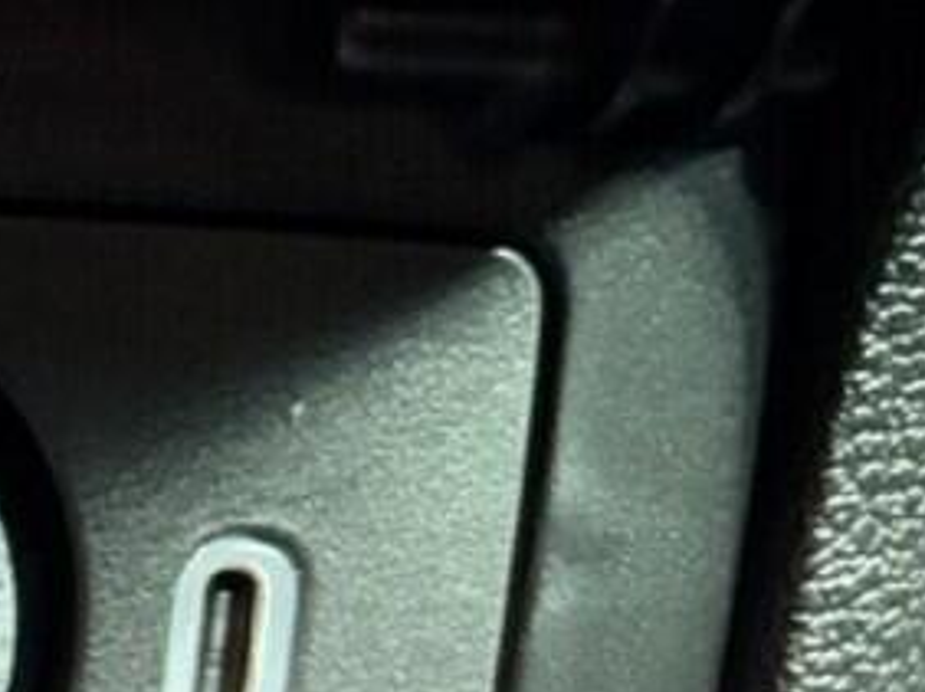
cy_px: 823
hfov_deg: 12.6
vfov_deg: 10.9
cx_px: -1050
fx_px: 3551
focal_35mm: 133
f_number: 1.6
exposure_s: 1/36
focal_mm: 5.96
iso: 640
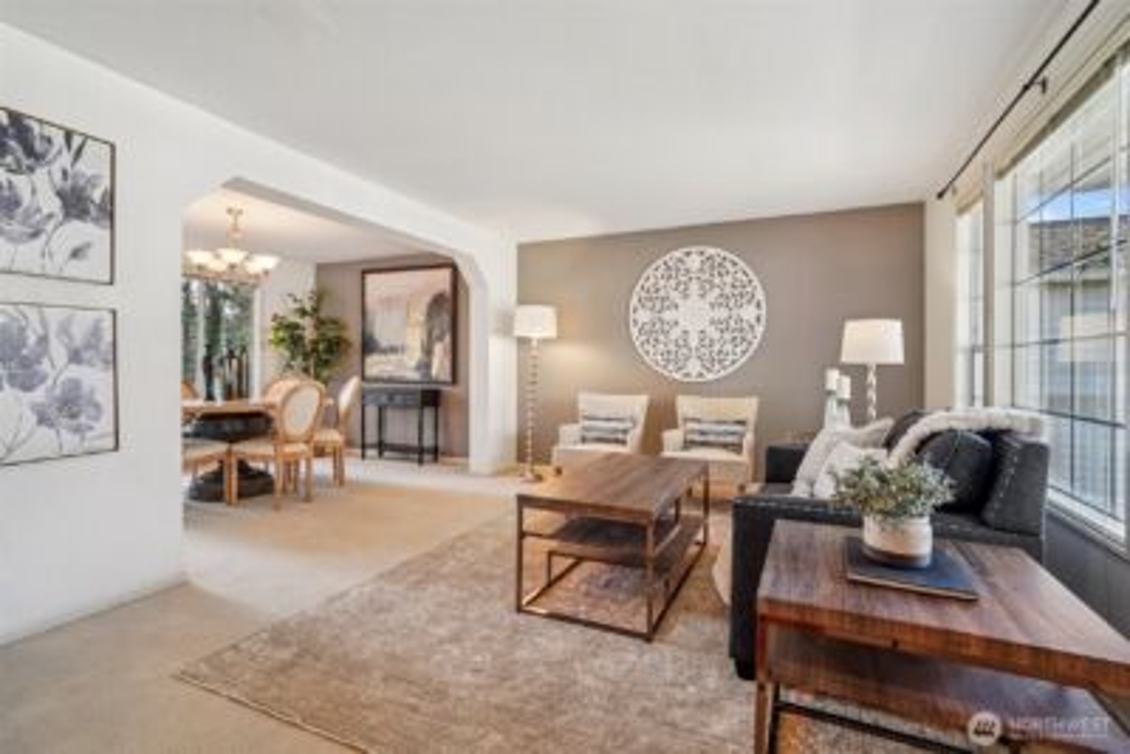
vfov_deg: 73.8
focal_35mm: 16
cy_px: 377
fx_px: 502
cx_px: 565
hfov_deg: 96.7
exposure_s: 1/25
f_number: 8
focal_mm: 16
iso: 1600
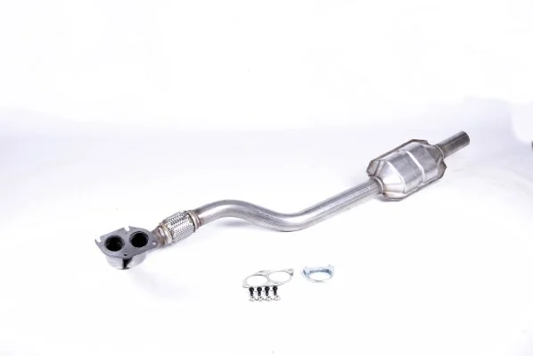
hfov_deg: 24.6
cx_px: 266
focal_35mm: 82
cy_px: 178
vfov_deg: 16.6
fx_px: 1222
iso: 200
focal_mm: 55
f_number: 13
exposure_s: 1/60
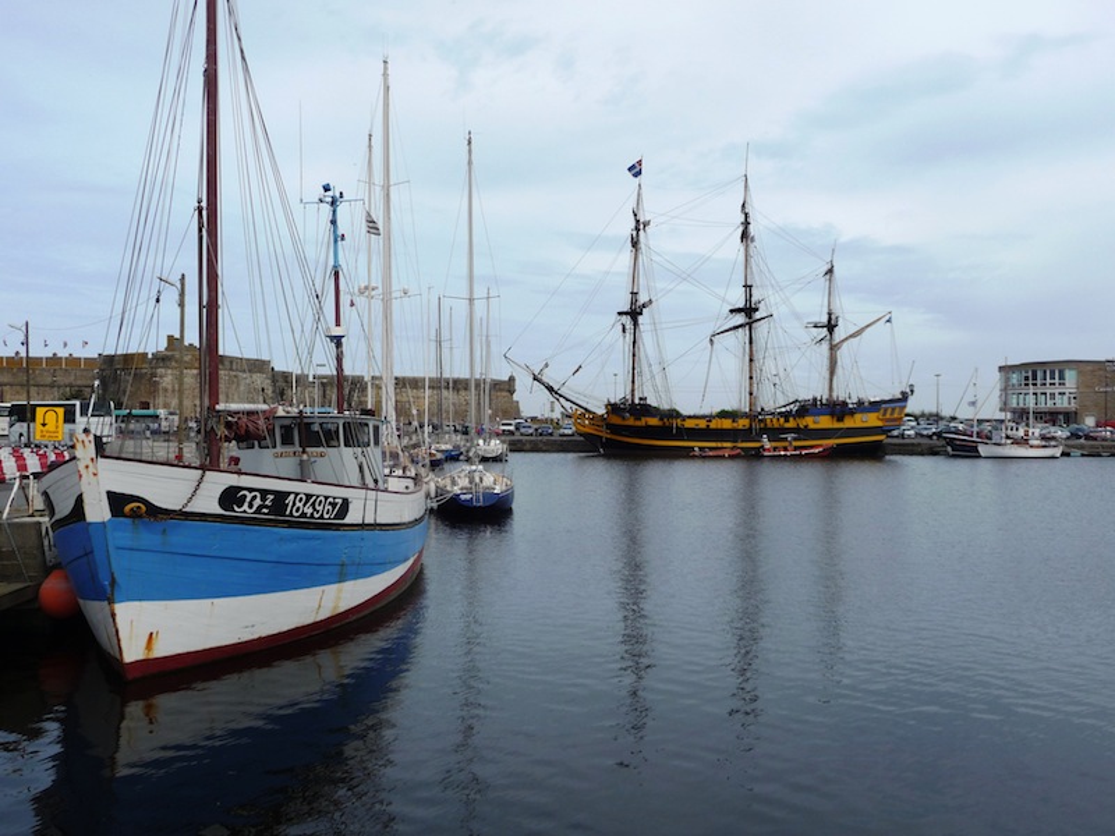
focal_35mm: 32
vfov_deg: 44.2
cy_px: 418
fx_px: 1031
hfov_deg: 56.8
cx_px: 558
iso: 100
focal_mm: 5.3
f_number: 8
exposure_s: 1/250
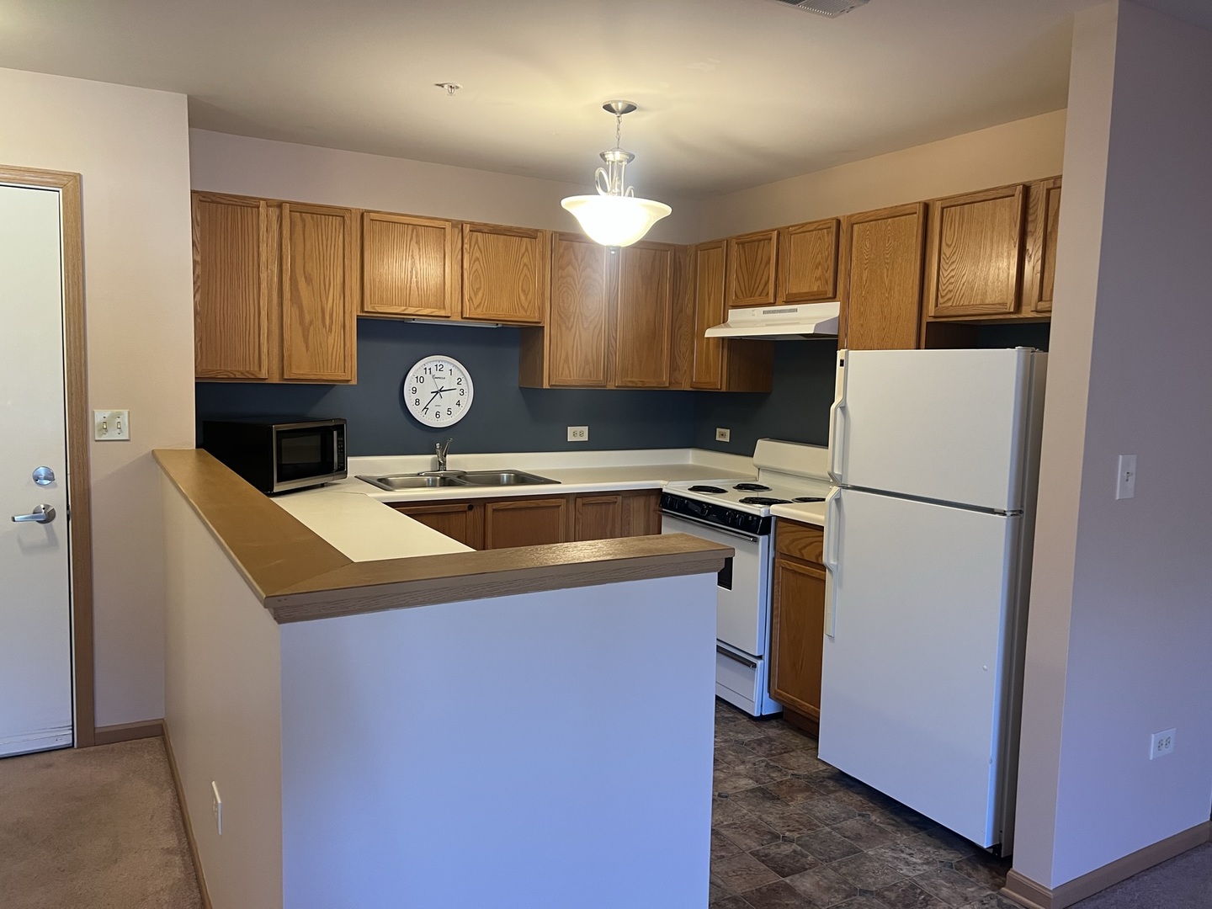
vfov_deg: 53.1
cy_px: 454
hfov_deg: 67.3
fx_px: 910
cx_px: 606
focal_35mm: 26
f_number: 1.5
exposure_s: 1/60
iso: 125
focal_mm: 5.7
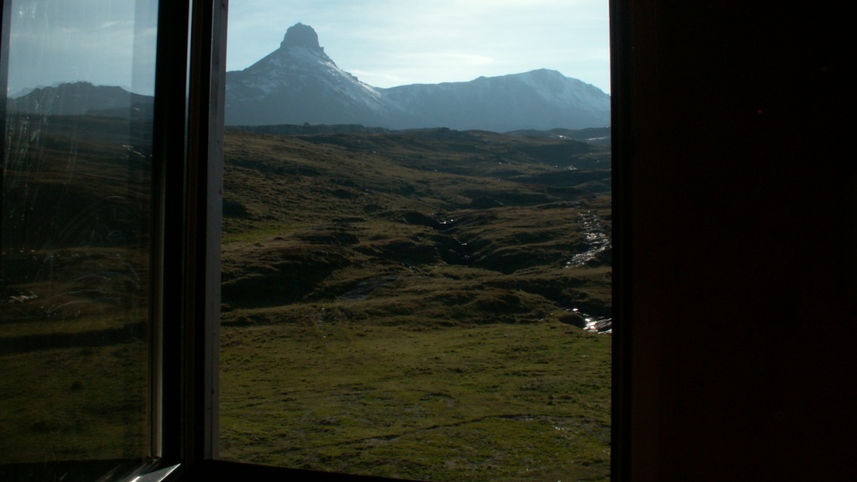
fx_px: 886
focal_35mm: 39
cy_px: 199
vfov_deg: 30.4
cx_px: 437
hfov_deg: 51.6
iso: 50
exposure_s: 1/400
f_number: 8
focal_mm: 5.86
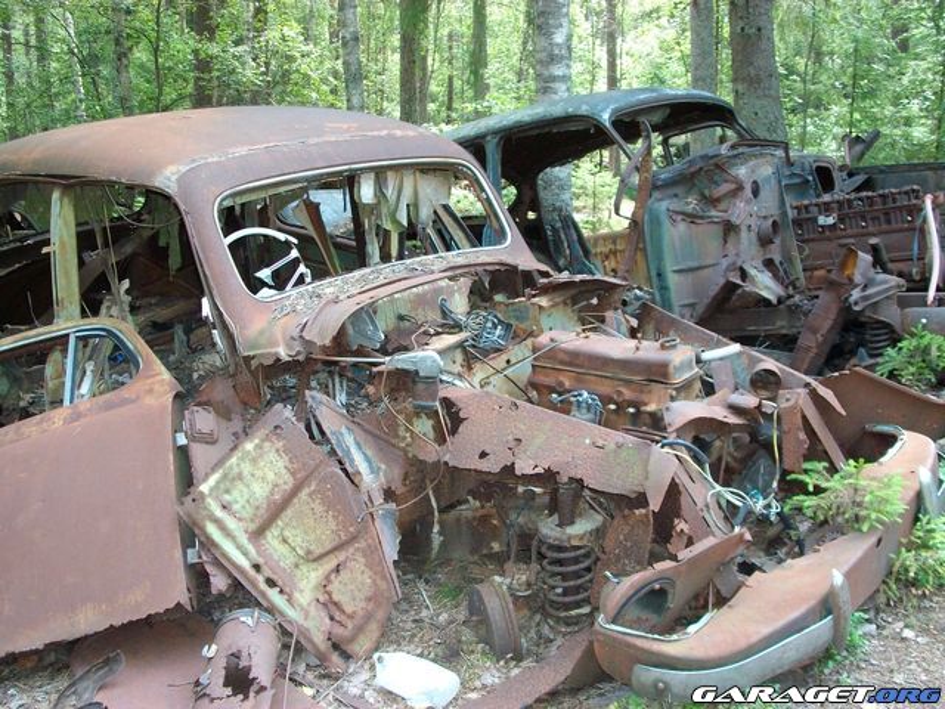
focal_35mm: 40
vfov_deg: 36.0
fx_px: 1092
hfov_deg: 46.8
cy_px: 354
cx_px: 472
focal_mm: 7.1
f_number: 3.2
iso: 196
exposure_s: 1/50.3
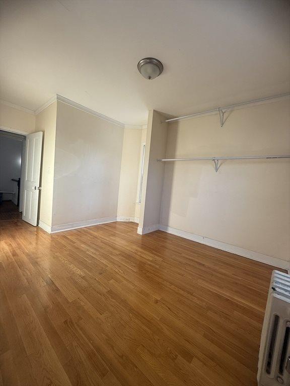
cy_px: 193
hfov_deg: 85.7
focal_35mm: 14
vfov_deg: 102.1
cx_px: 145
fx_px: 156
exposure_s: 1/99
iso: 64
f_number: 2.2
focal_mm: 2.22
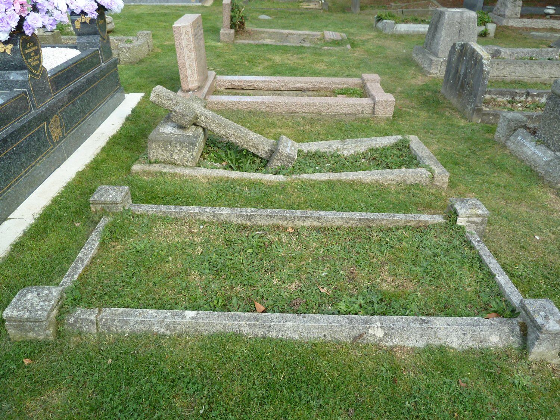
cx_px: 280
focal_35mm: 25
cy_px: 210
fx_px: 404
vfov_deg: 54.9
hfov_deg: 69.4
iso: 80
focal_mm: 4.1
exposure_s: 1/100
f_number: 3.3
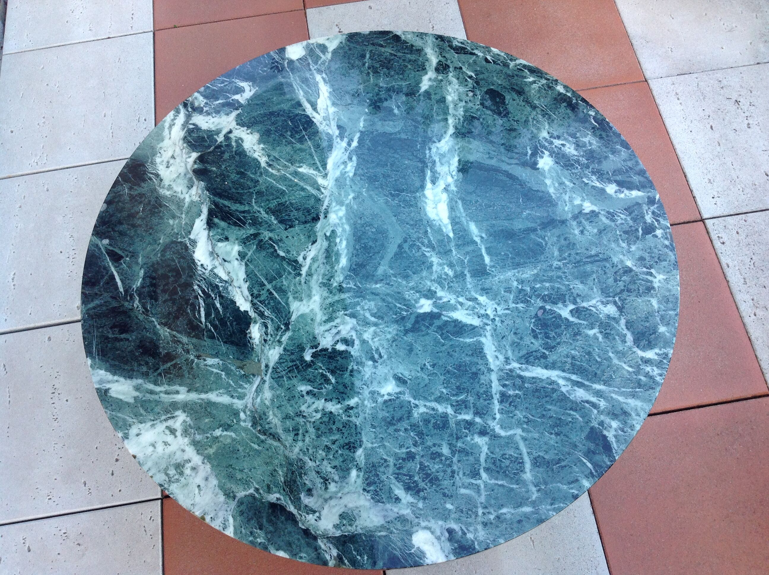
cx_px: 384
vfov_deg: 40.6
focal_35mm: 35
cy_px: 288
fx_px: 776
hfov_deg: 52.7
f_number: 2.4
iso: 80
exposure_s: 1/120
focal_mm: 4.28
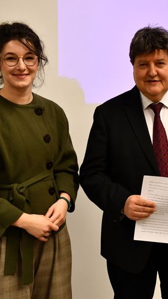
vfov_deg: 29.8
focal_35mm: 71
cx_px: 145
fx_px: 562
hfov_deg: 16.8
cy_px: 150
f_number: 4
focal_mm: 30
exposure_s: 1/125
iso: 1600
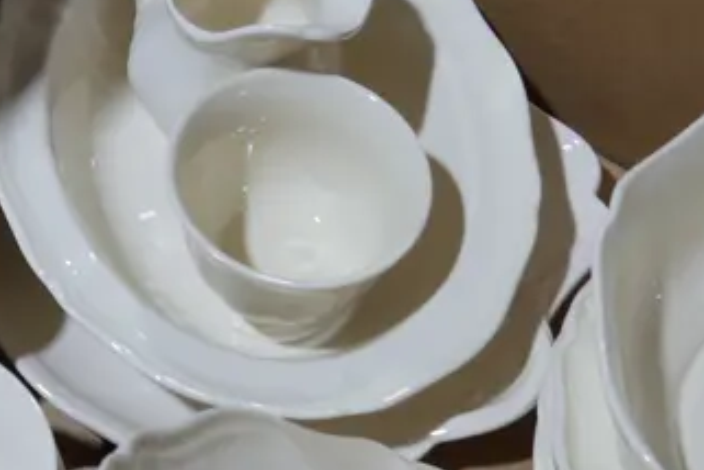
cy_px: -21
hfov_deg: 21.3
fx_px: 1819
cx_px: 48
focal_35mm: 93
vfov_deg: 14.4
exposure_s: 1/125
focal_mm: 14
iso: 200
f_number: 3.5
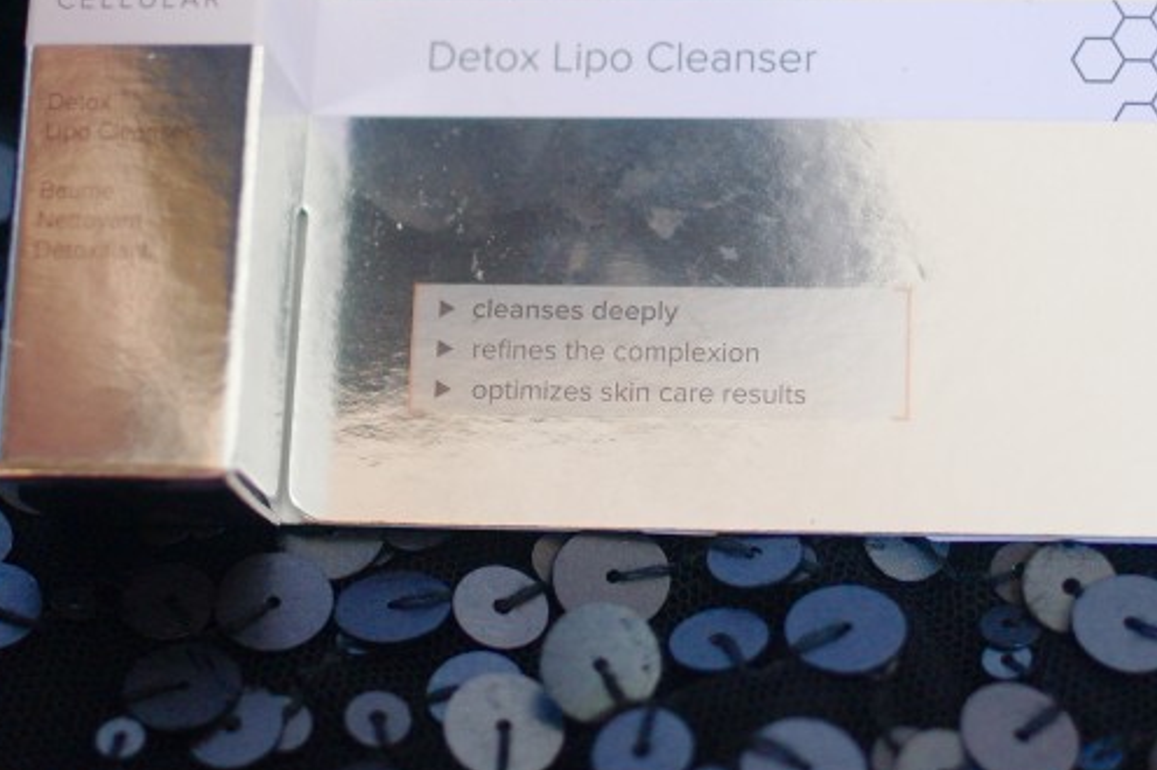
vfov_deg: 14.2
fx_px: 3051
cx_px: 562
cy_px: 32
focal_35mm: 95
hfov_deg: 21.5
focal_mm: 30
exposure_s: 1/25
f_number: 2
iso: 400
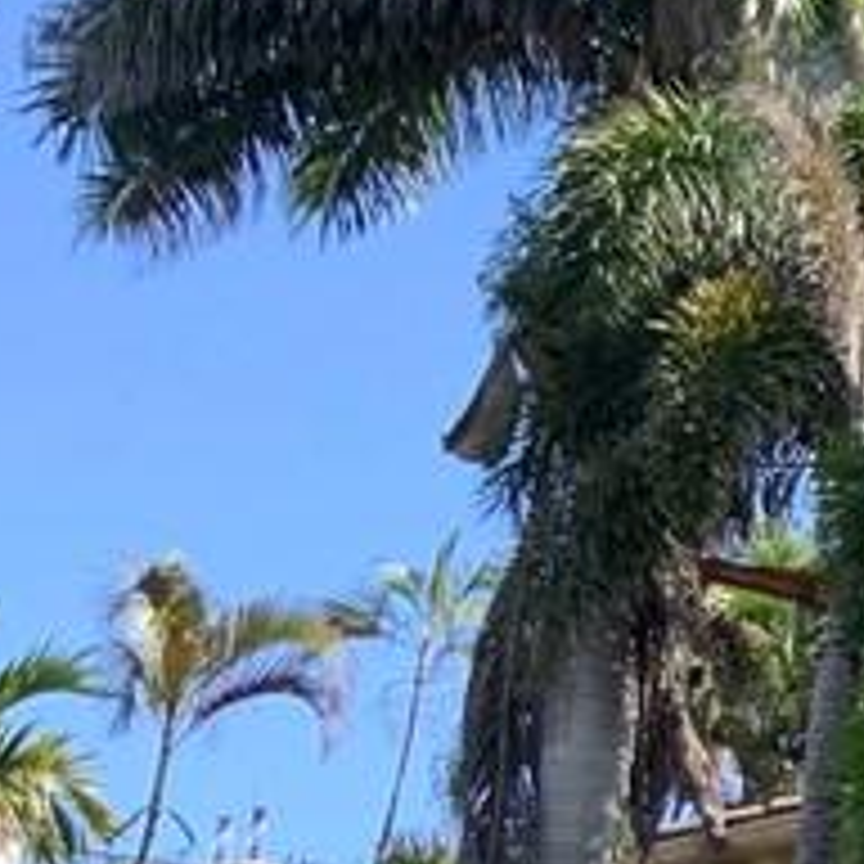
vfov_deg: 12.5
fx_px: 3869
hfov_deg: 10.7
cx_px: 2160
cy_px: 1017
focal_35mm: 137
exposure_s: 1/551
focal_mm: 3
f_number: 1.8
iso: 16
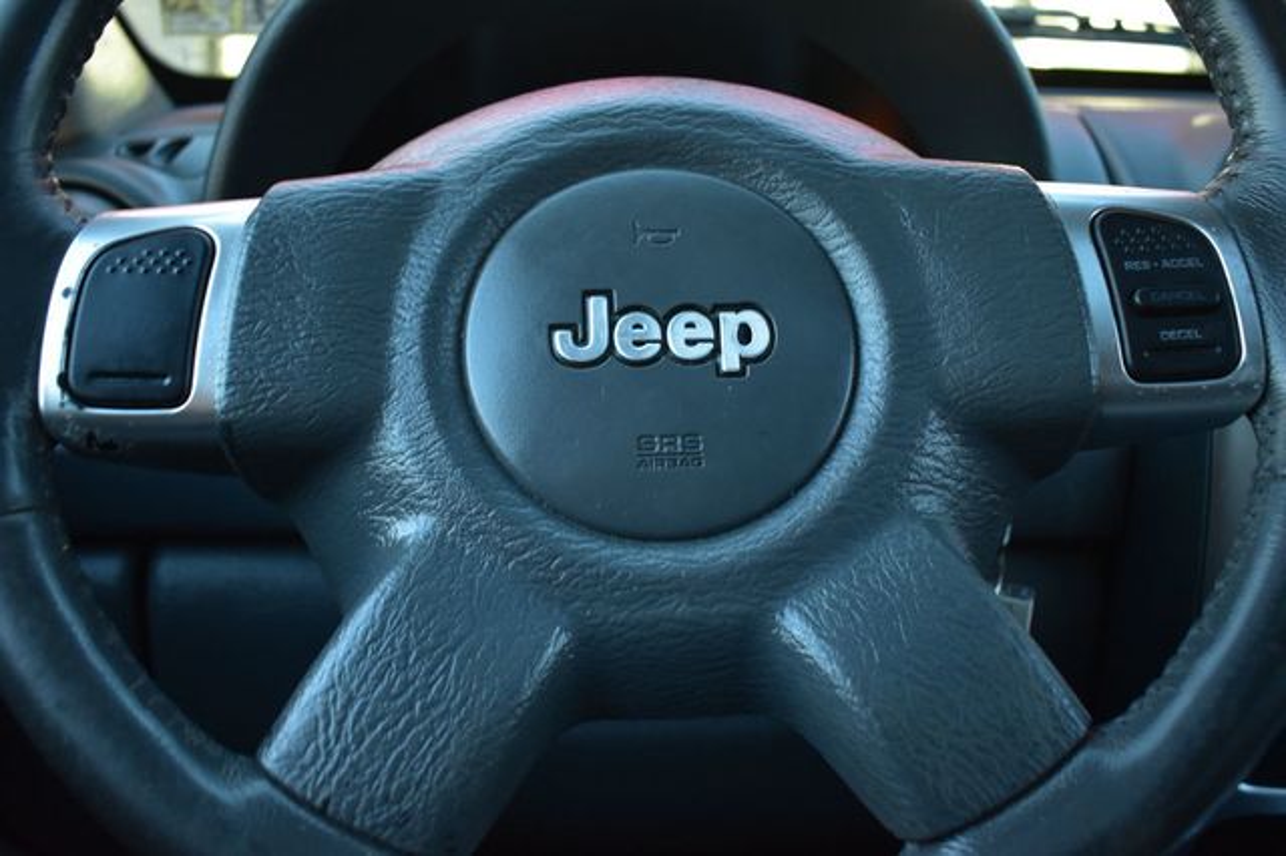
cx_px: 643
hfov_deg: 59.5
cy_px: 428
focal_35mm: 32
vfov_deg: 41.7
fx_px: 1125
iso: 1600
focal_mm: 21
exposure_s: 1/8
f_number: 3.8
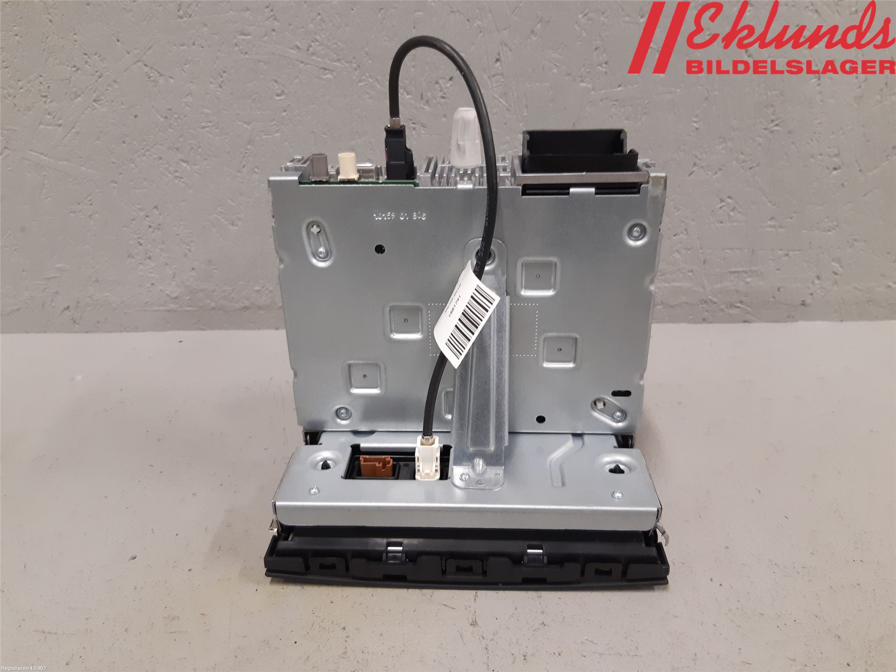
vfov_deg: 53.1
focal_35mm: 26
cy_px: 336
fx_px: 673
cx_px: 448
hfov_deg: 67.3
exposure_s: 1/50
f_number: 1.7
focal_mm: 3.93
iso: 160
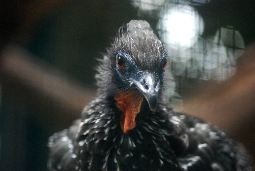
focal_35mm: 202
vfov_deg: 6.8
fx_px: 1436
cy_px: 86
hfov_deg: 10.1
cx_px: 128
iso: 1600
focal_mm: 135
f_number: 4.5
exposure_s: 1/50
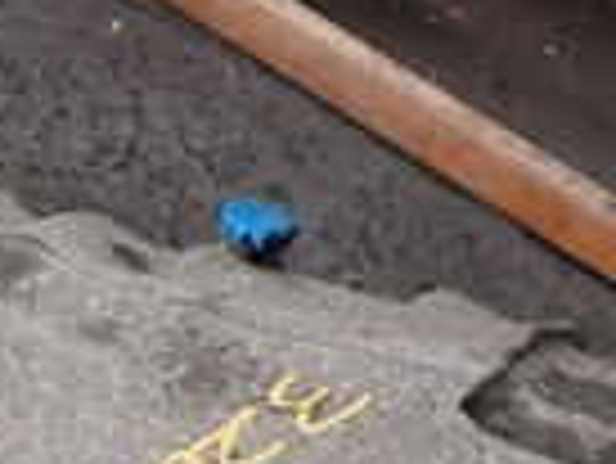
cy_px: 676
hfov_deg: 14.2
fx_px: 2333
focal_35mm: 131
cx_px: -265
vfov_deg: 10.9
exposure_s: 1/160
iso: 100
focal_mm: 5.4
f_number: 3.2
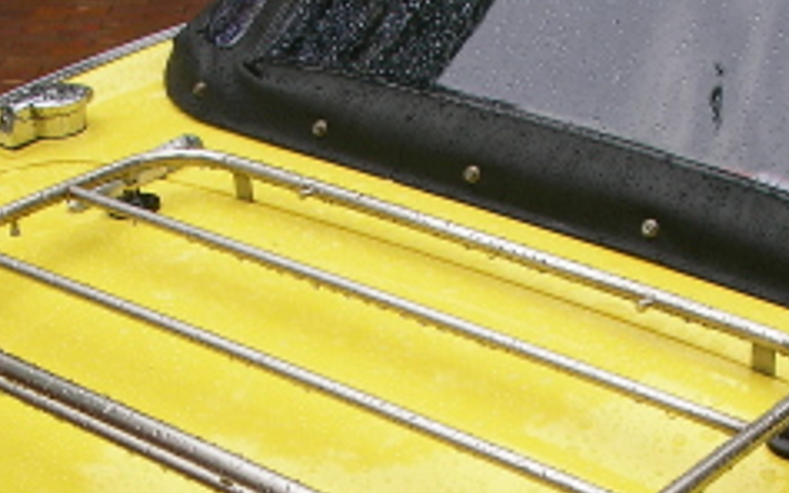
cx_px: 413
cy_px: 521
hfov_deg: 24.4
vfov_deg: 15.0
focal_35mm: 85
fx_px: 1827
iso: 50
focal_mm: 6.3
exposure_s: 1/65.8
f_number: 3.5
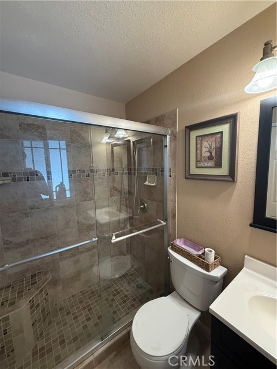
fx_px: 149
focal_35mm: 14
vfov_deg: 102.1
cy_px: 184
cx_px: 138
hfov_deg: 85.7
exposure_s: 1/60
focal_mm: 2.22
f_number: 2.2
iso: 320
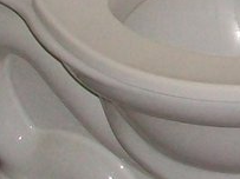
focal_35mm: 254
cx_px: 419
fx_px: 1760
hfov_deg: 7.6
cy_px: -300
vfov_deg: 5.6
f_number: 2.8
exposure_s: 1/60
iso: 120
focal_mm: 5.7
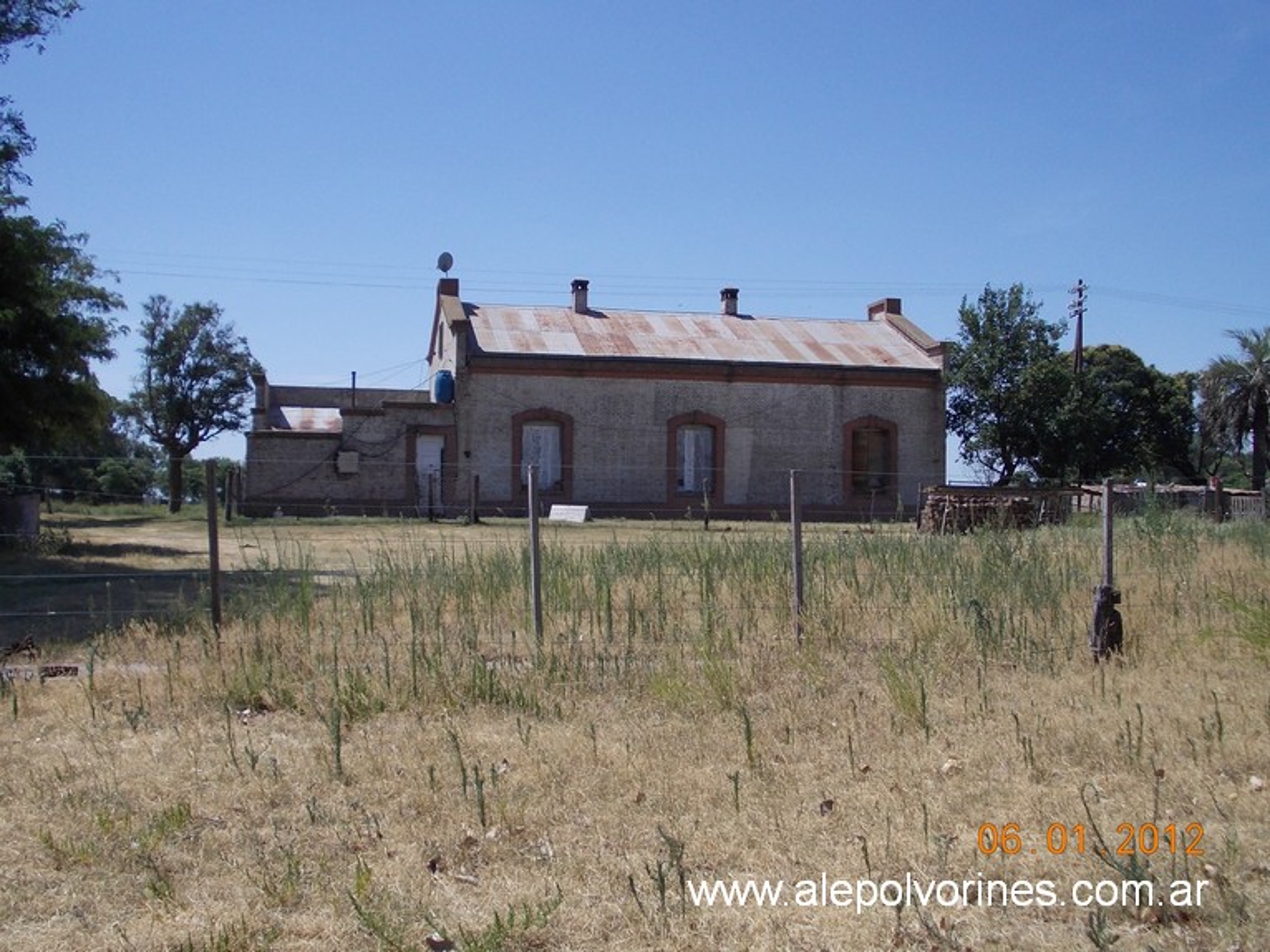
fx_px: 1394
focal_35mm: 38
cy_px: 476
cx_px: 635
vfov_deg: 37.7
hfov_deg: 49.0
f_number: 6.2
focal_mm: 5.3
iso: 80
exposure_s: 1/400
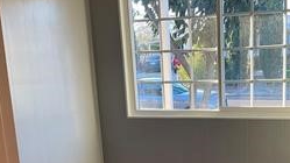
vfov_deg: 20.6
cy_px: 147
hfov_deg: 36.2
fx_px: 438
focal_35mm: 57
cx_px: 193
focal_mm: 3
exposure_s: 1/60
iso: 40
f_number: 1.8
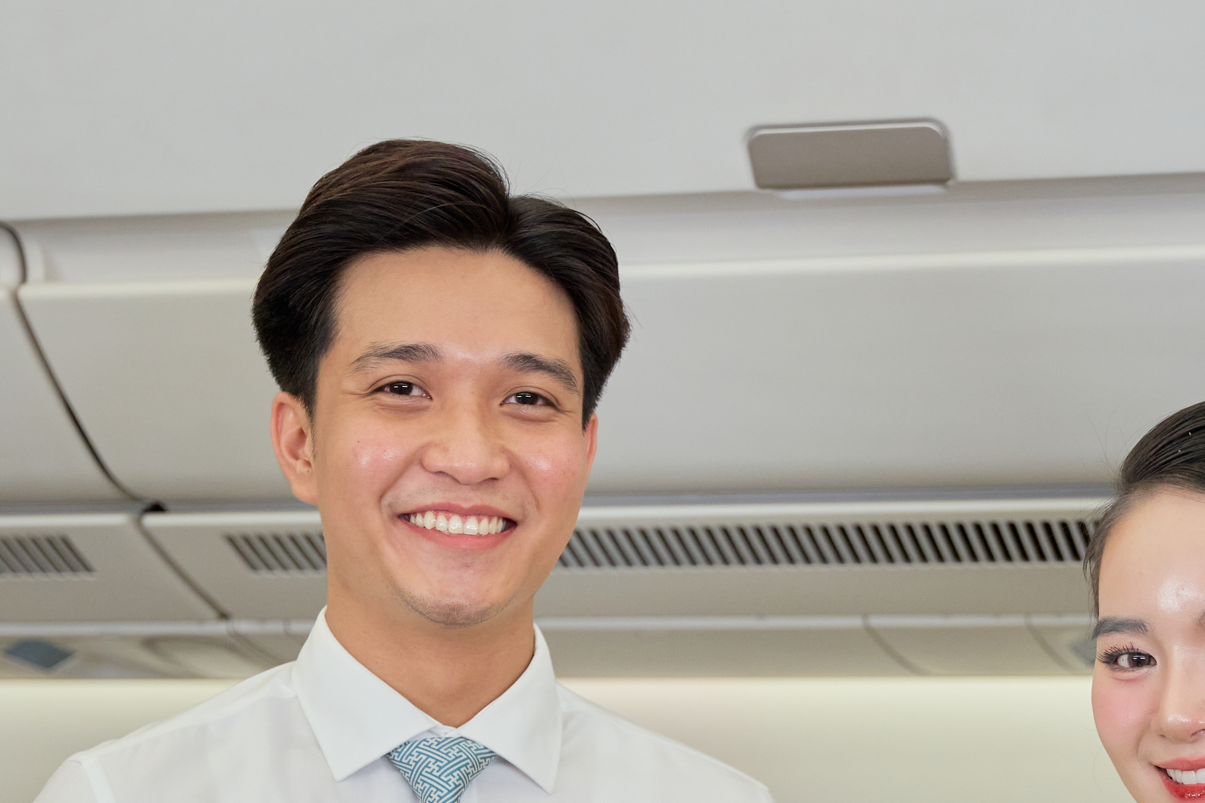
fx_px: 3654
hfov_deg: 18.7
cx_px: 796
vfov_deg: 12.3
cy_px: 932
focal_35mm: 109
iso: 1000
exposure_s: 1/160
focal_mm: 46.5
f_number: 2.8
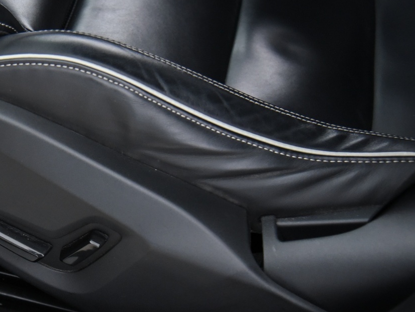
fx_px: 1127
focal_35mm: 94
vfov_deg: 15.7
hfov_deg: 20.3
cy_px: 232
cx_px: 17
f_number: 4
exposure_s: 1/20
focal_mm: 50
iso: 4000
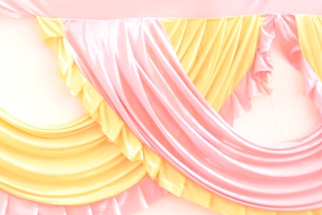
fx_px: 1683
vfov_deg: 7.0
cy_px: -237
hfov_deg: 9.7
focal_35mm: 188
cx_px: -433
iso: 640
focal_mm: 38
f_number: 5.6
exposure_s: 1/125
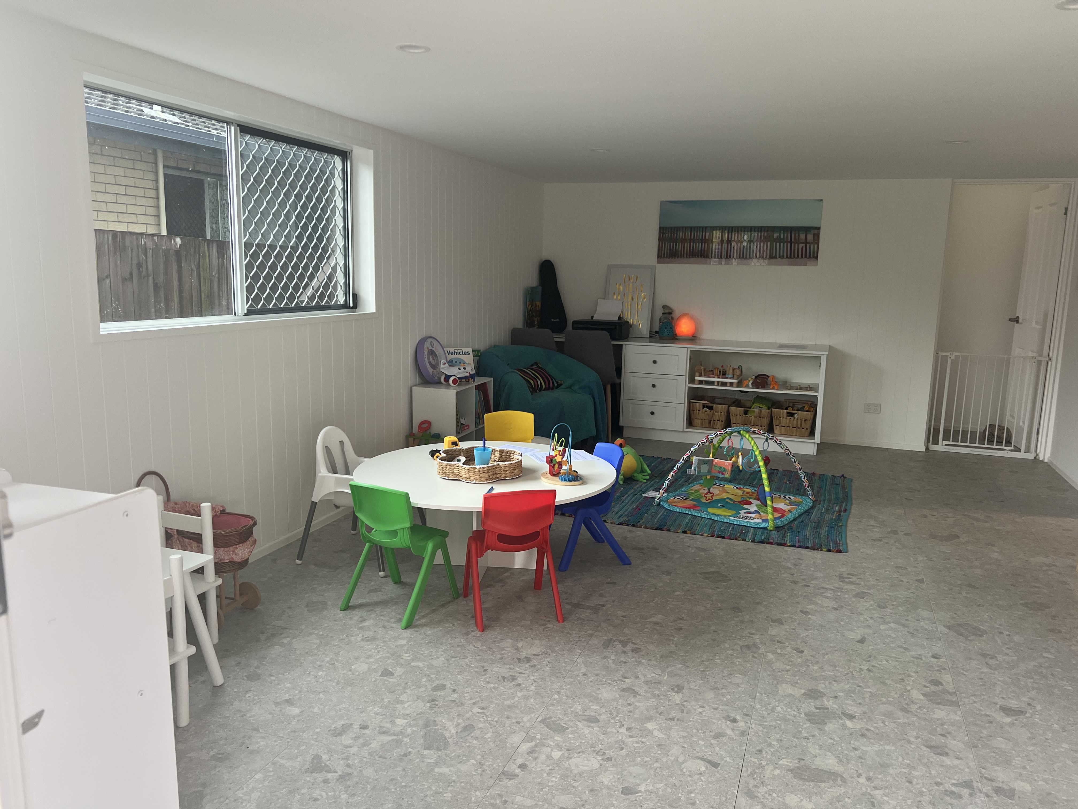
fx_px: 810
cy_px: 404
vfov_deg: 53.1
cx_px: 539
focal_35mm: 26
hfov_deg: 67.3
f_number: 1.5
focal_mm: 5.7
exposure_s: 1/121
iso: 125
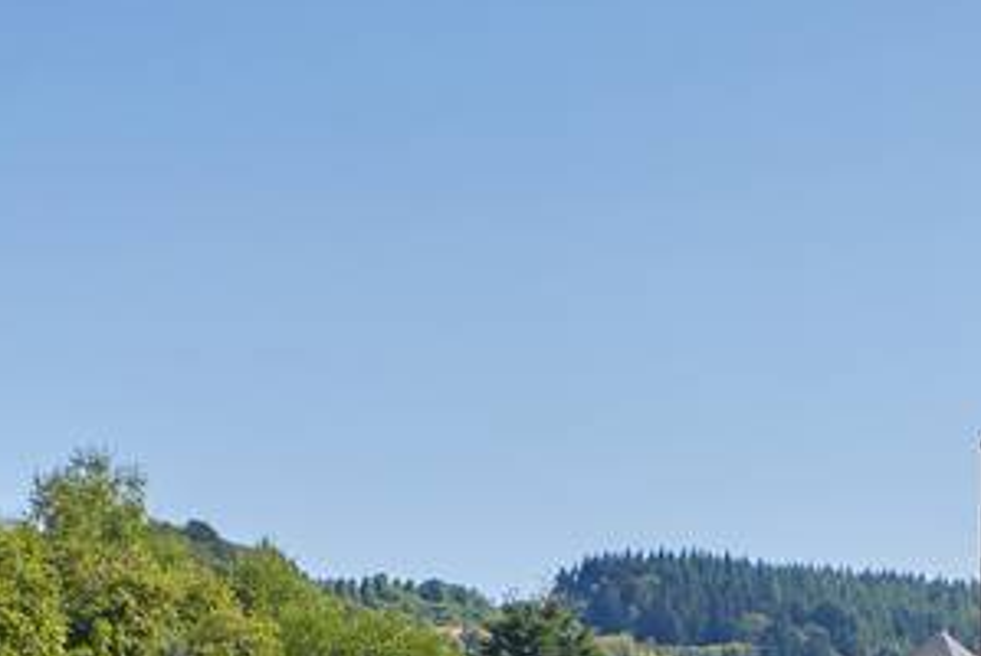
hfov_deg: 16.1
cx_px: 607
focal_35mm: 127
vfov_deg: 10.3
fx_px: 3464
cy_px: 1076
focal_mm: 38
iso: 400
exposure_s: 1/640
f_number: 8
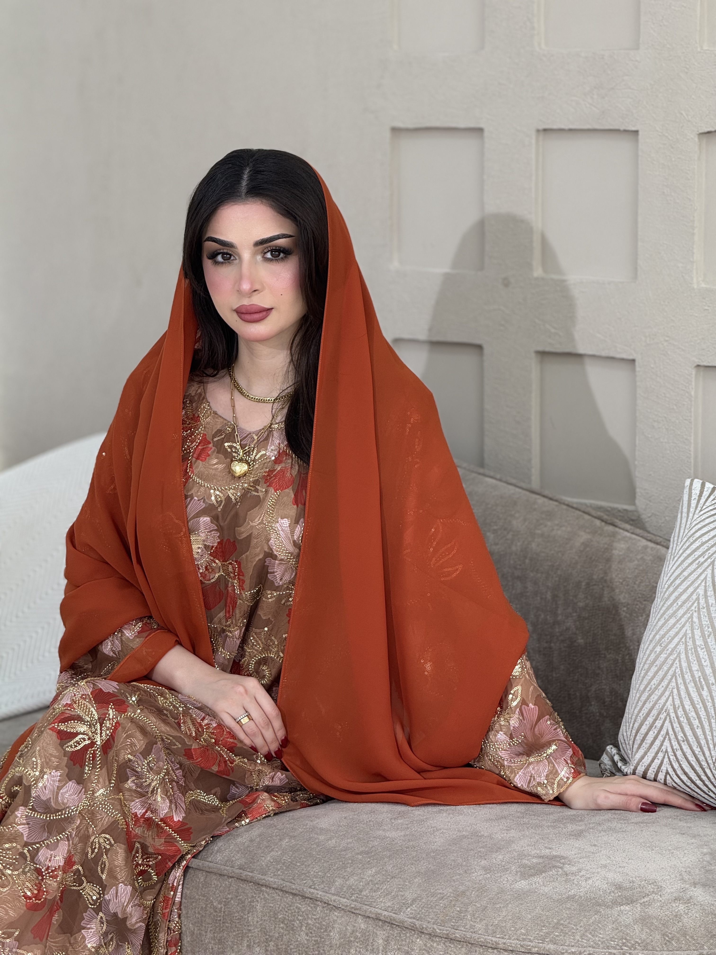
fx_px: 3309
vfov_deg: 16.4
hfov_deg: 12.3
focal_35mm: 120
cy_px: 478
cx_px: 358
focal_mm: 15.66
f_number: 2.8
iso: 64
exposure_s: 1/151
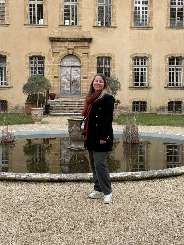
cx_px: 92
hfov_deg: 30.3
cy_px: 122
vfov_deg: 39.7
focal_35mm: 48
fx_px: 340
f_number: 1.78
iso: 64
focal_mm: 6.76
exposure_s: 1/928
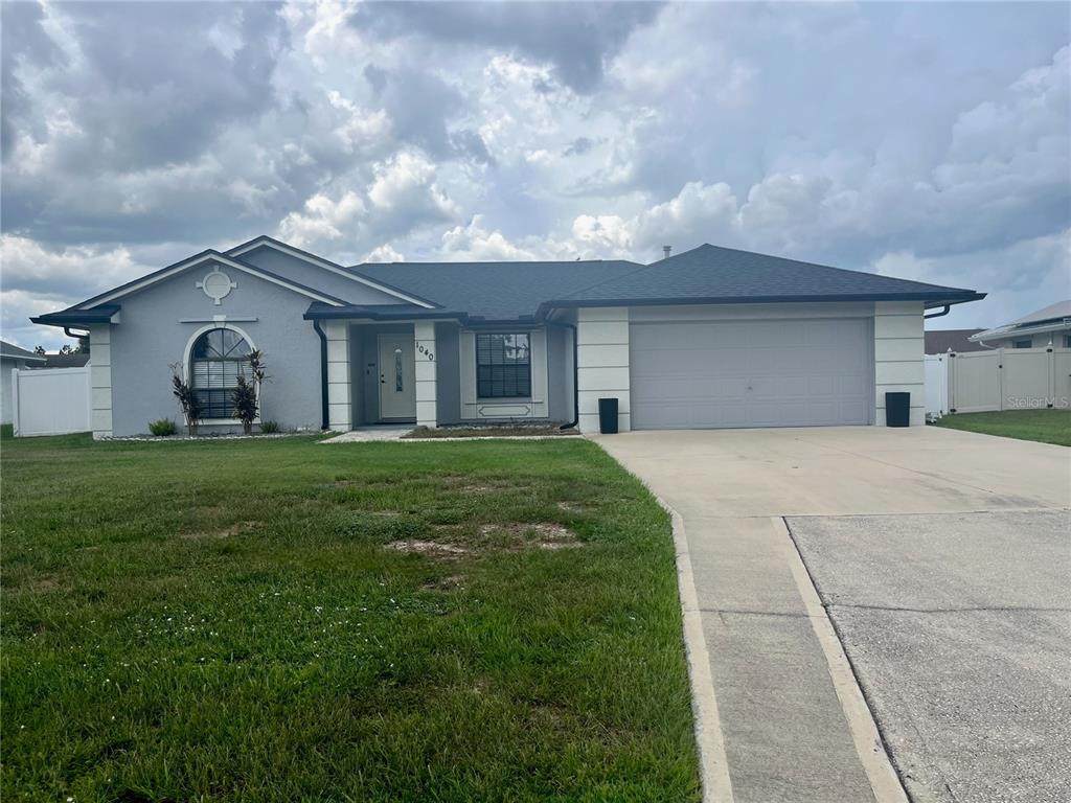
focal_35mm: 26
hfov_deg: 67.3
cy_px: 402
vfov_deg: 53.1
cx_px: 536
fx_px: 804
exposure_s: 1/3876
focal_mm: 5.1
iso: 50
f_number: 1.6
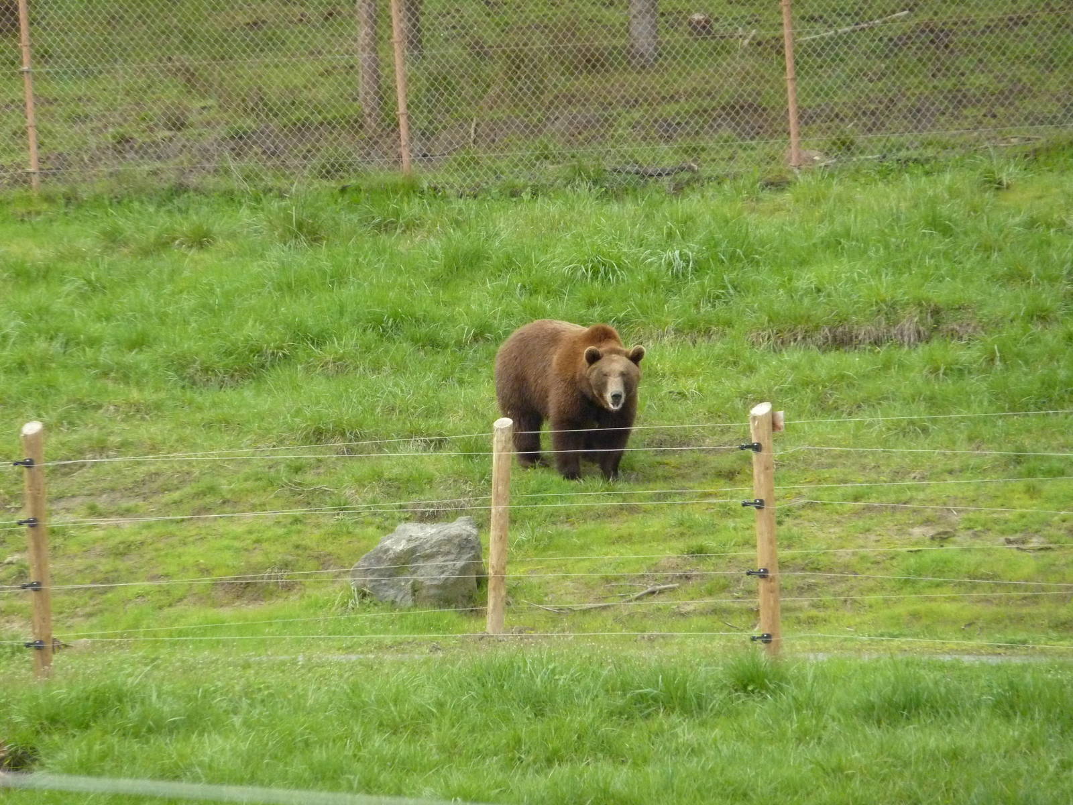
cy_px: 402
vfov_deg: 5.0
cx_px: 536
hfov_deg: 6.6
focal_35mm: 300
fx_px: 9299
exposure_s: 1/500
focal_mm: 49.2
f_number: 4.9
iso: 500
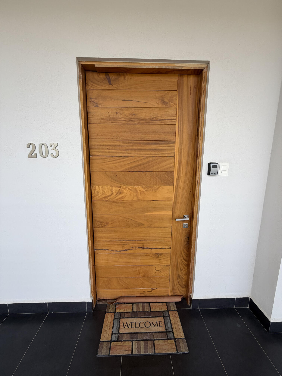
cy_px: 188
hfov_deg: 85.7
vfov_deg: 102.1
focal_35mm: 14
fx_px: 152
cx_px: 141
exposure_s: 1/430
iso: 64
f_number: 2.2
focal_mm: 2.22
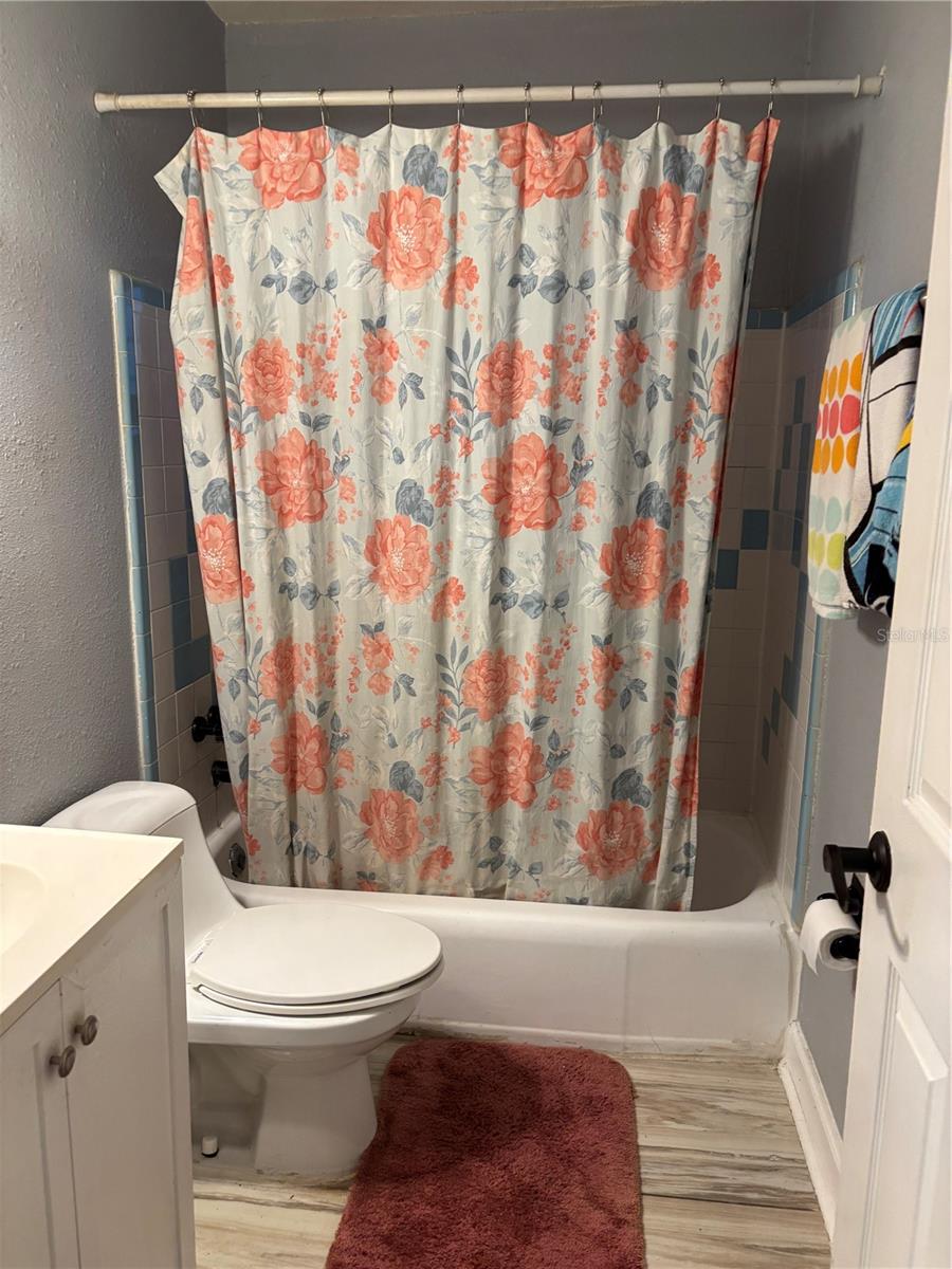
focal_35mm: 26
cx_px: 476
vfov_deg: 67.3
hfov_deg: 53.1
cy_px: 634
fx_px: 953
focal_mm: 5.96
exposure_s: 1/60
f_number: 1.6
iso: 200
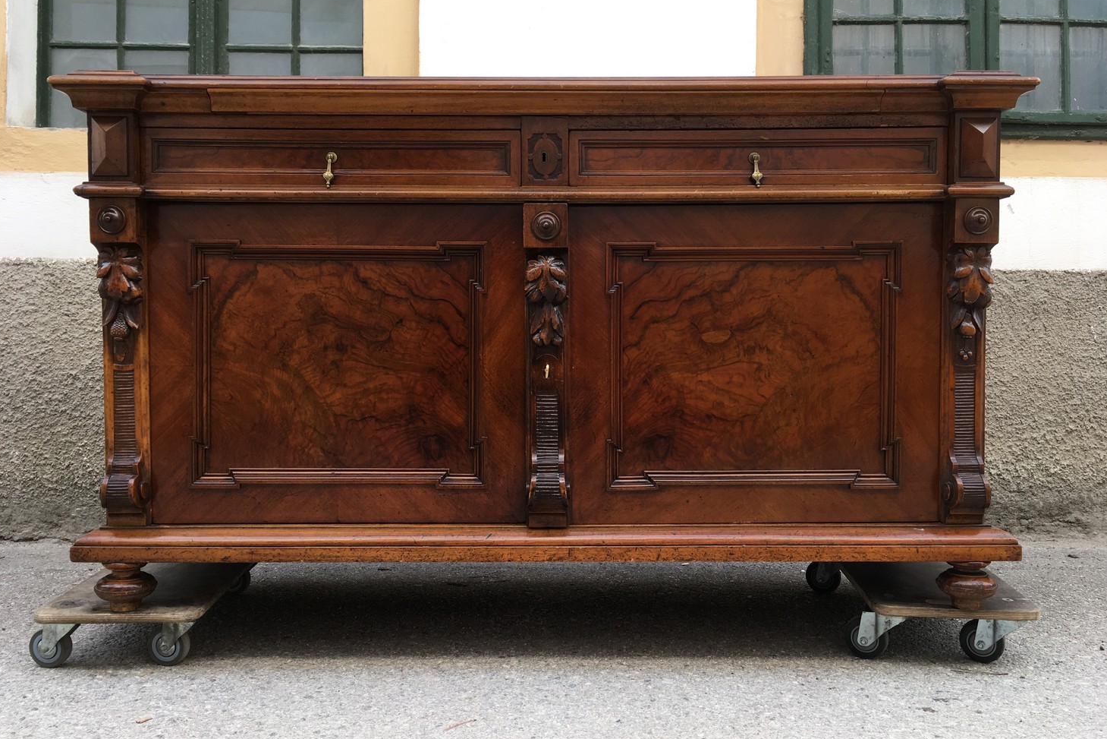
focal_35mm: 31
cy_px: 355
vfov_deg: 42.3
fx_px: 953
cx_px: 546
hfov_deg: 60.3
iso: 25
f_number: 2.2
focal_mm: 4.15
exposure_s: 1/138
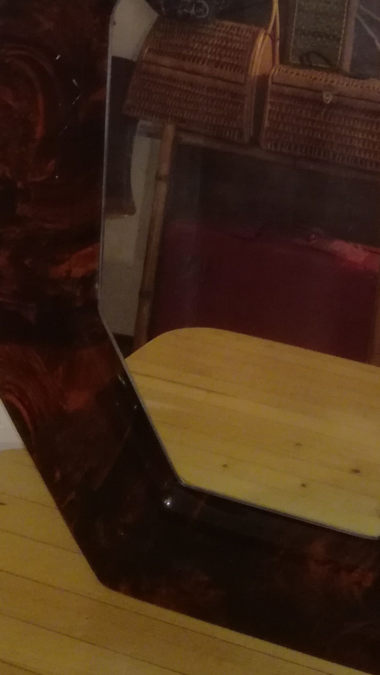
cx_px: 310
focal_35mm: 57
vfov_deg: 34.9
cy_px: 92
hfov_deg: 20.8
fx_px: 1021
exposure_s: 1/24
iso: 500
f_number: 2
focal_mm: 3.79
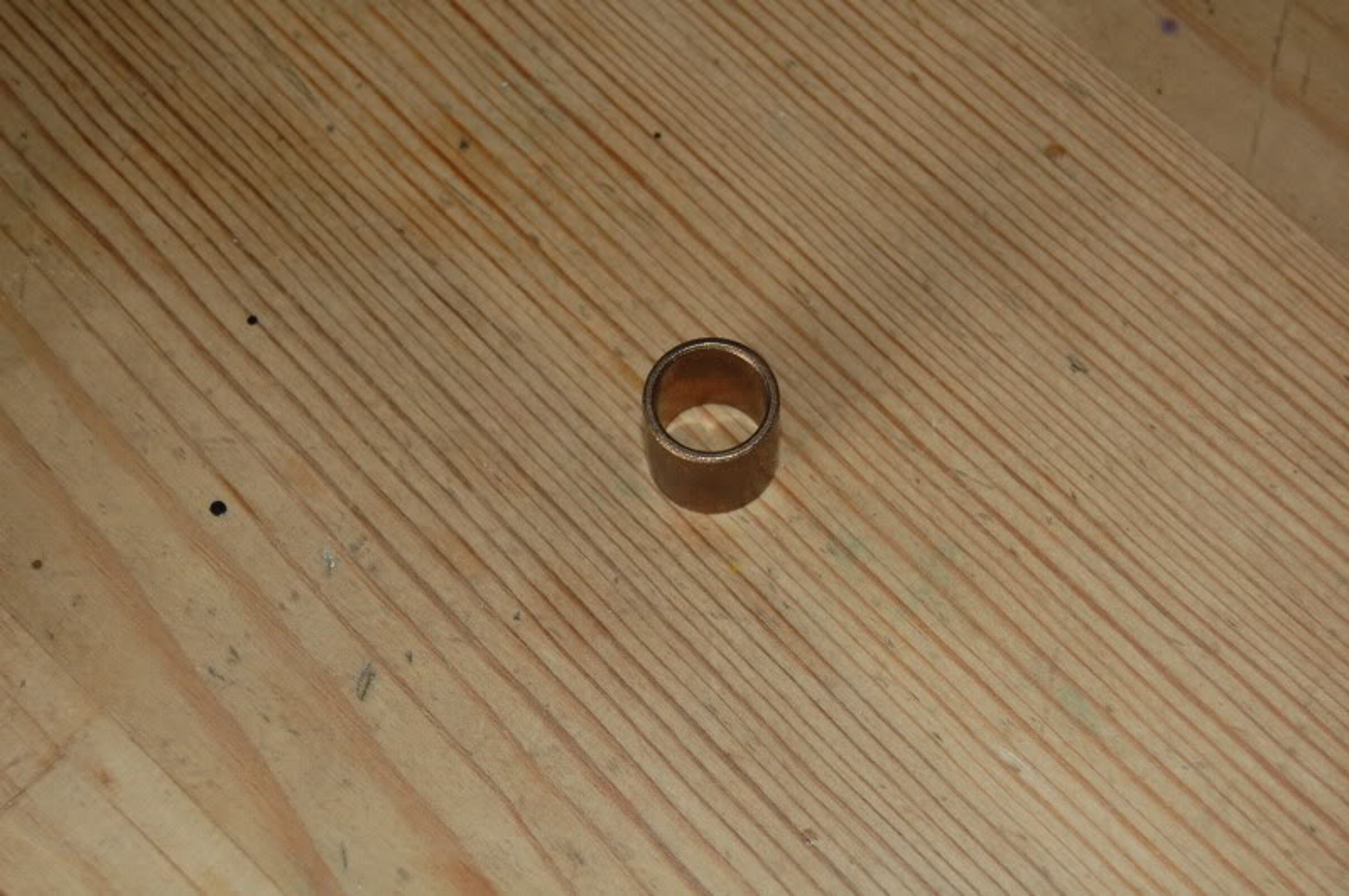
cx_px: 674
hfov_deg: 24.6
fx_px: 3088
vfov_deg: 16.5
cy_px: 448
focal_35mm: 82
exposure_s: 1/60
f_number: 5.6
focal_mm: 55
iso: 400
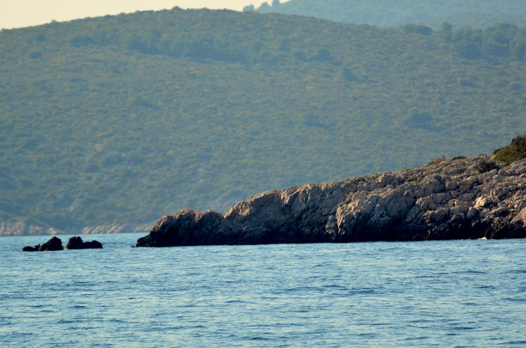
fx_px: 8061
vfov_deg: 2.5
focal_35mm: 553
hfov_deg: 3.7
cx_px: 277
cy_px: 137
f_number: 5.6
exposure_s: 1/1600
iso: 400
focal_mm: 300
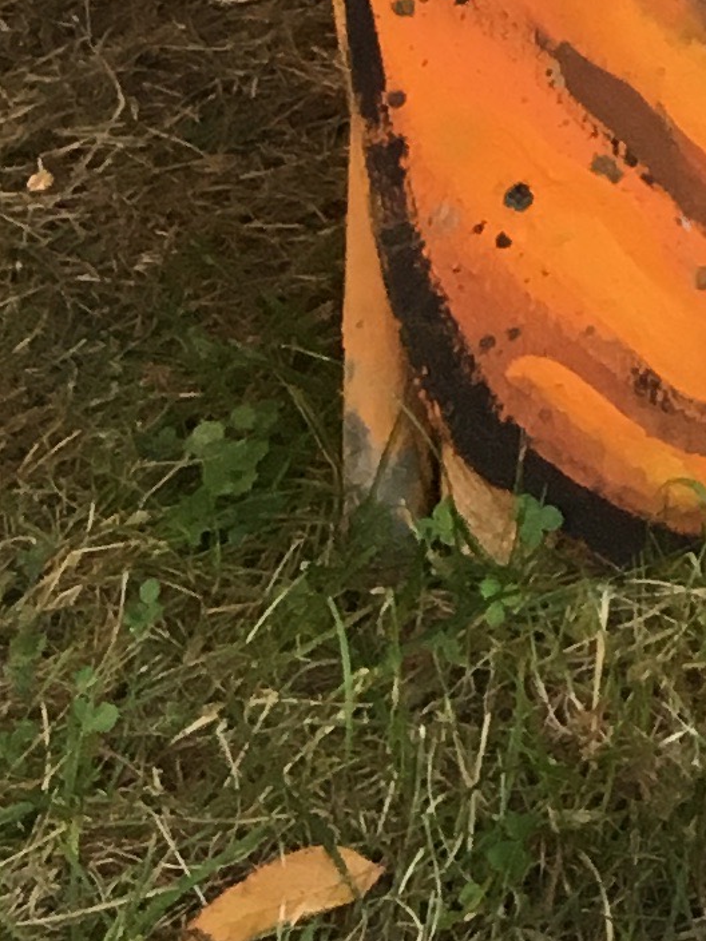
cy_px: -1639
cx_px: 1540
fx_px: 4514
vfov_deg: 9.8
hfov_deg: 8.4
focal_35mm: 166
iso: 50
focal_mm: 4.15
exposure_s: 1/30
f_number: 2.2
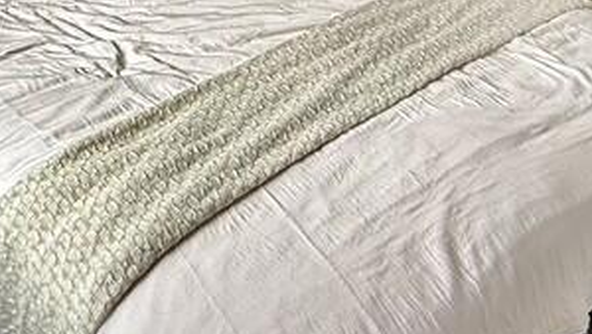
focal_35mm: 52
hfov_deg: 38.2
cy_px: -162
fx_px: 817
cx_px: 107
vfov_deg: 20.0
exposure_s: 1/99
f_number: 2.2
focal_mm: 2.22
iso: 125
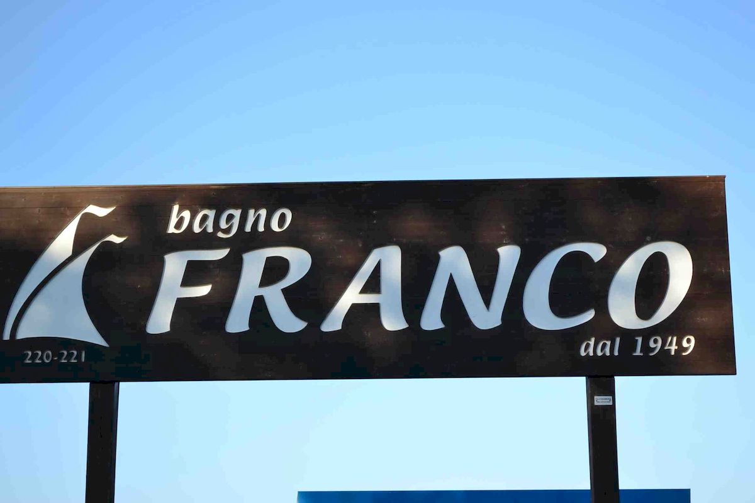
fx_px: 1510
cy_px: 252
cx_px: 378
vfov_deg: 18.9
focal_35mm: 72
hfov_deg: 28.1
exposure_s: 1/160
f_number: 6.3
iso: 100
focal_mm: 48
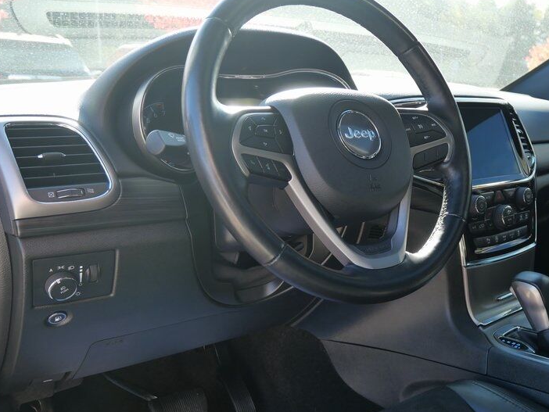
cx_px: 379
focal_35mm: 35
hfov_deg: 51.3
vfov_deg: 40.6
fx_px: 555
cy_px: 242
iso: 200
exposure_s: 1/125
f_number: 4
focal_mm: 12
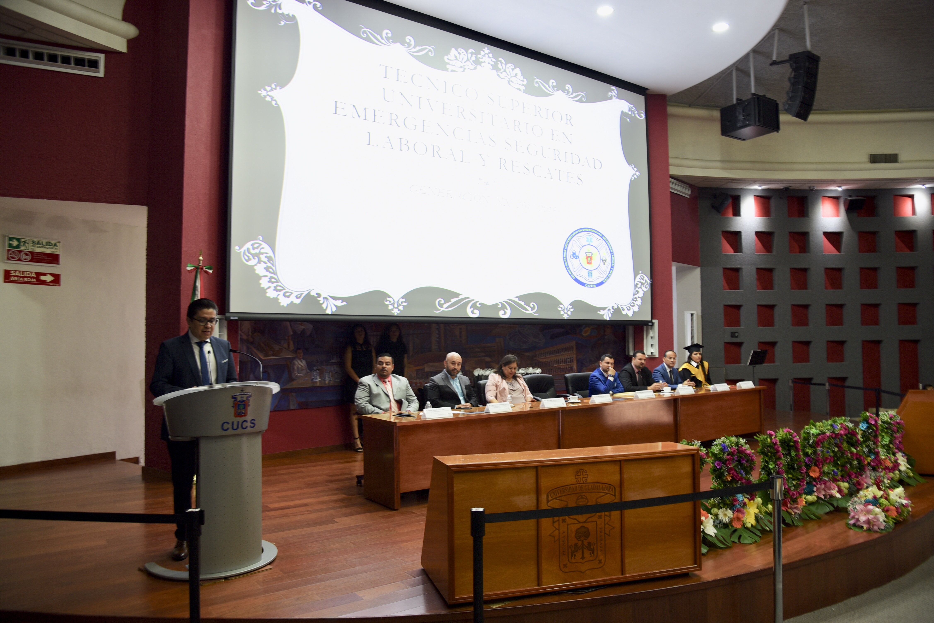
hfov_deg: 73.7
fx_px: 623
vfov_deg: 53.1
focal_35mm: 24
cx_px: 467
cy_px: 312
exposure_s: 1/10
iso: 250
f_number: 4.5
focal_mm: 24
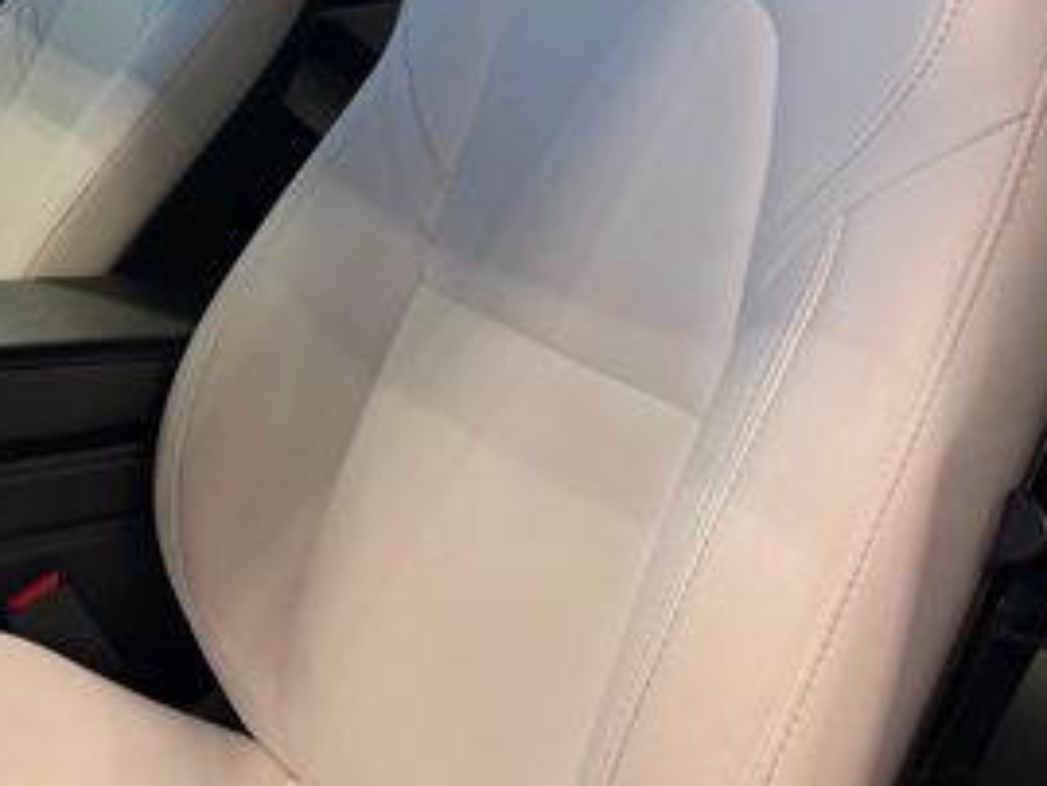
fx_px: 1725
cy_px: 136
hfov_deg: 30.4
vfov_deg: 25.2
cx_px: -86
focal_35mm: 57
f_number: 1.78
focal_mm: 6.76
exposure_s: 1/196
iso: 160
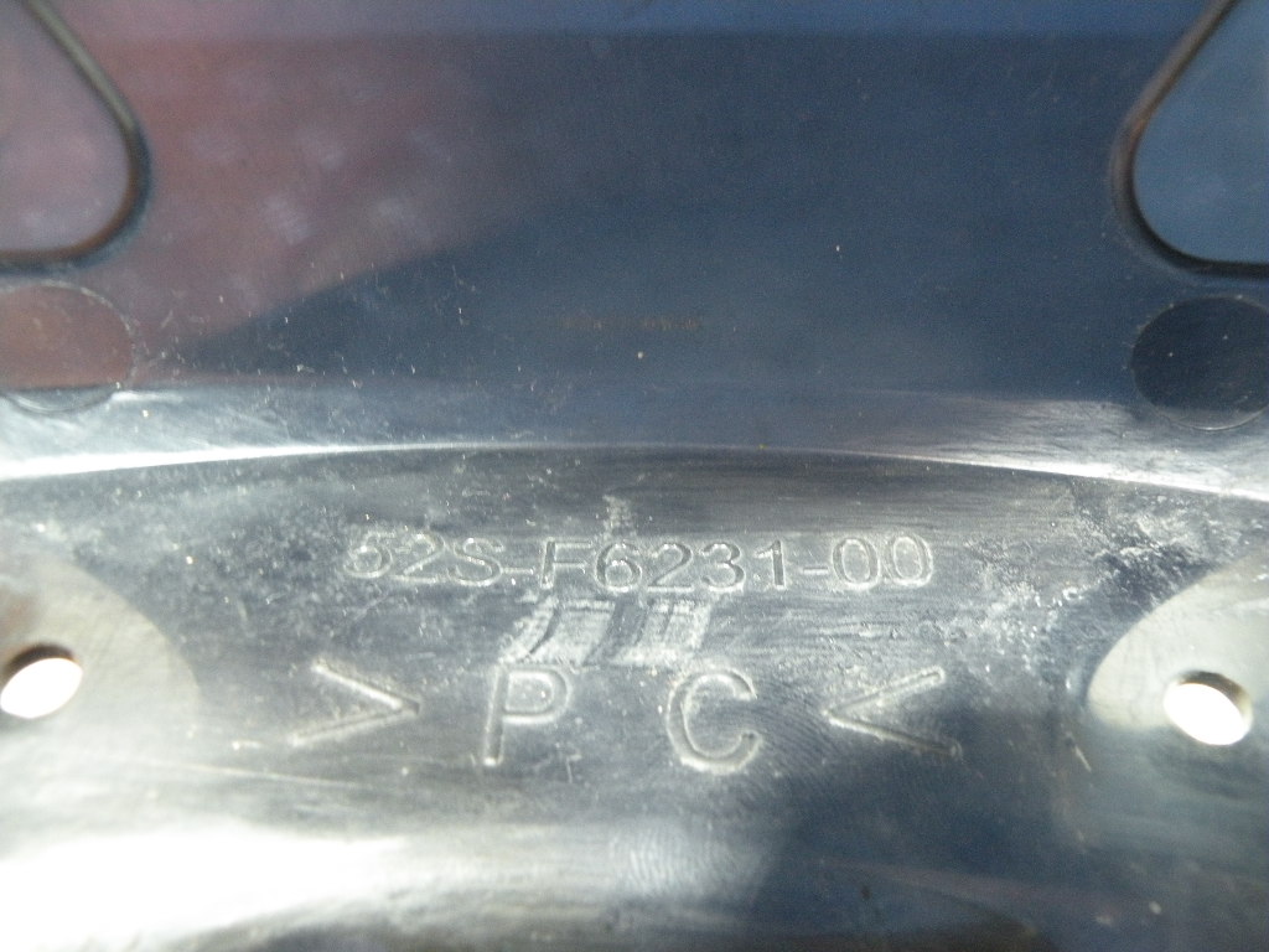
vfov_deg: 51.4
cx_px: 634
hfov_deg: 65.3
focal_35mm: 27
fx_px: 990
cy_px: 476
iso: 400
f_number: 2.8
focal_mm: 4.7
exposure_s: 1/21.1
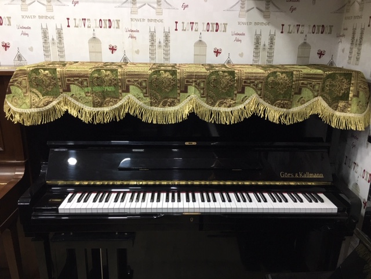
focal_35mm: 29
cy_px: 140
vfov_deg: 48.2
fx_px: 311
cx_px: 186
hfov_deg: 61.7
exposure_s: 1/17
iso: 64
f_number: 2.2
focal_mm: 4.15
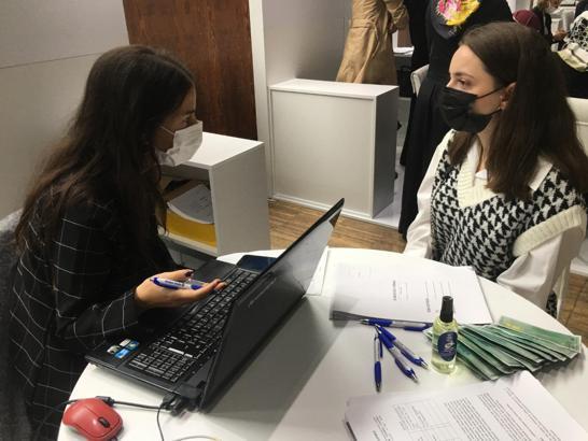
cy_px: 220
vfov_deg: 48.3
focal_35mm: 29
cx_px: 294
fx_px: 493
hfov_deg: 61.6
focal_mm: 4.15
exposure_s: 1/33
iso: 32
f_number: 2.2
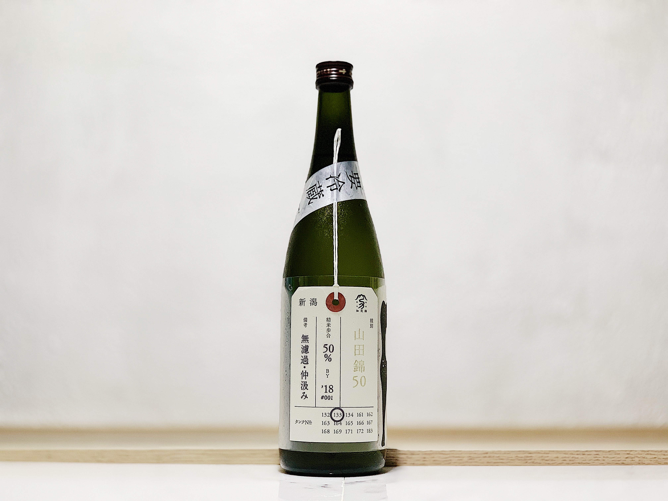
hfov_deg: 36.8
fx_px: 1003
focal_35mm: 52
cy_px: 250
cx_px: 334
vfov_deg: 28.0
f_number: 2.4
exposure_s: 1/94
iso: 125
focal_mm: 6
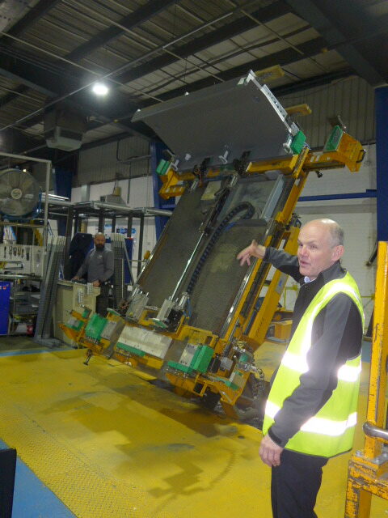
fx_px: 433
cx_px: 194
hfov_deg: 48.2
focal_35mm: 29
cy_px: 259
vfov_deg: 61.7
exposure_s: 1/125
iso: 500
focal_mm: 6
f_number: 2
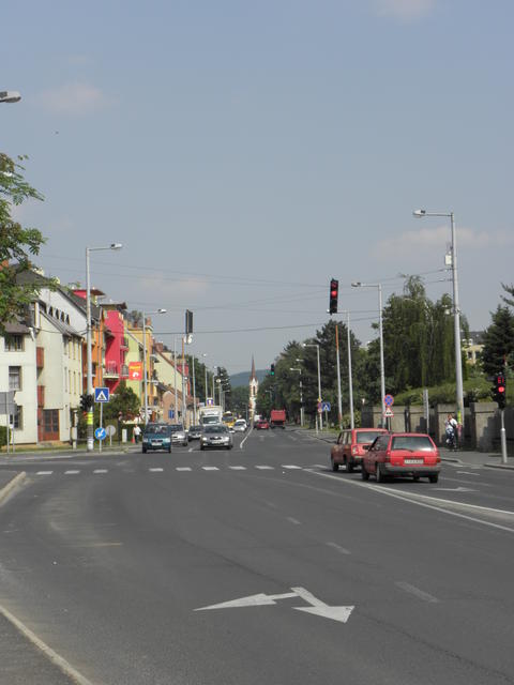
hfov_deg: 18.0
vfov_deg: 23.8
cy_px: 342
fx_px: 1623
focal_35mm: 82
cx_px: 257
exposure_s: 1/320
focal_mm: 14.68
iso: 64
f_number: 5.6
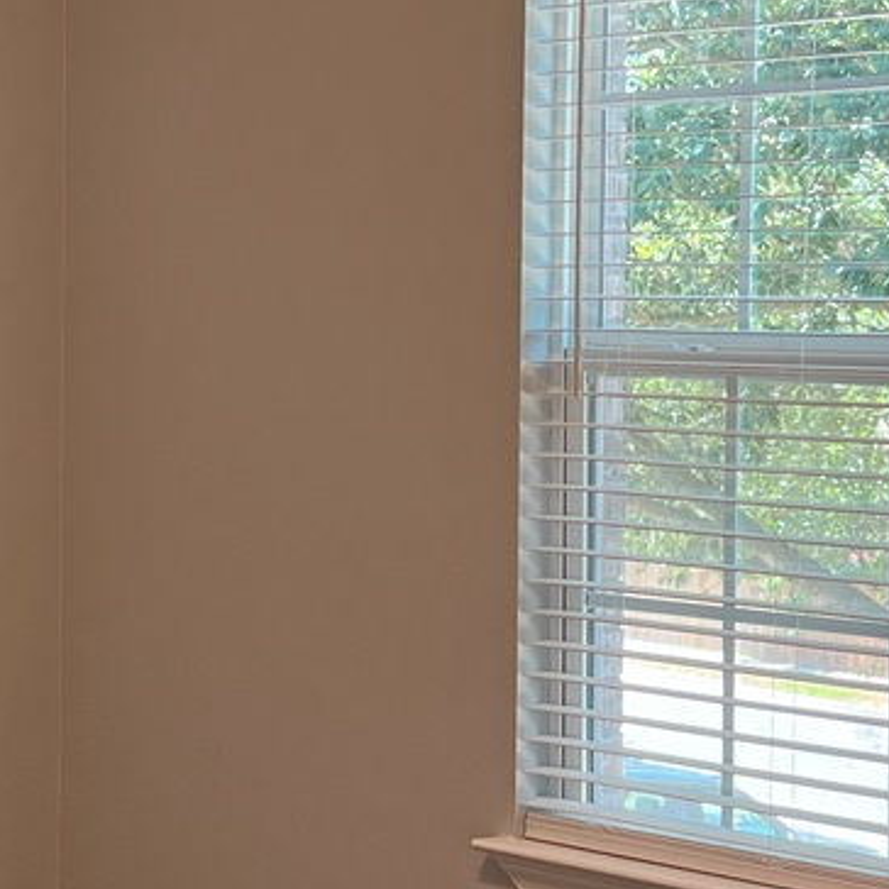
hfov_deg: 19.1
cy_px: 413
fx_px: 2644
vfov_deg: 19.1
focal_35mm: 91
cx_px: 408
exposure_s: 1/120
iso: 100
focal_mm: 5.7
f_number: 1.5
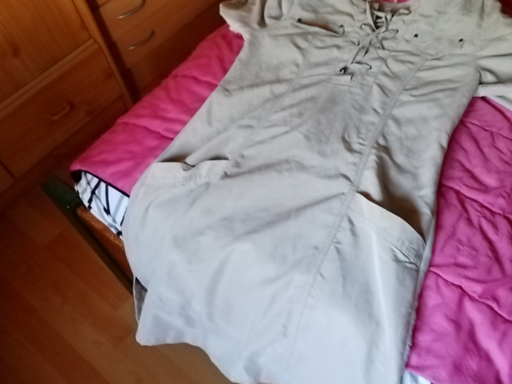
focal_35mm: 31
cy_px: 179
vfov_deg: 45.4
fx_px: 459
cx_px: 281
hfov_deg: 58.2
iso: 562
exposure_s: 1/25
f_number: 1.8
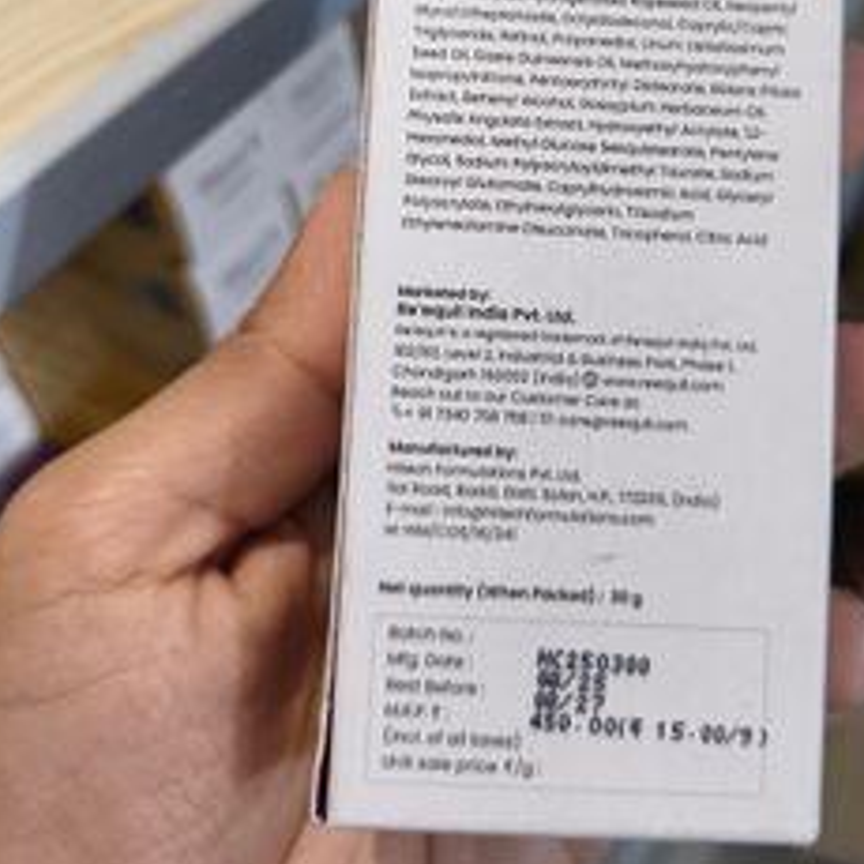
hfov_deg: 44.5
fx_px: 1045
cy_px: 203
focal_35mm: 37
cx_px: 543
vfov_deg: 43.3
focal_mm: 5.56
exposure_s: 1/50
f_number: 1.87
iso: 1053
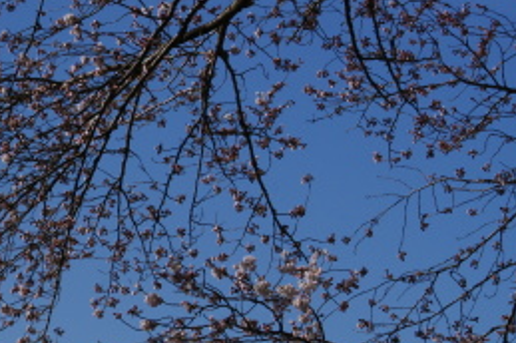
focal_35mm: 170
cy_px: 276
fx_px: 2434
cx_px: -165
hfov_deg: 11.8
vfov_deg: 8.0
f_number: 16
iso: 100
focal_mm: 55
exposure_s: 1/50
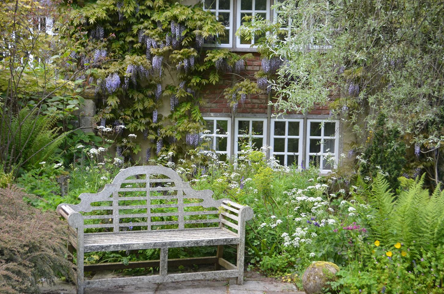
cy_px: 162
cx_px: 215
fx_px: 721
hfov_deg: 34.2
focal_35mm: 59
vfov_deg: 23.1
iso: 220
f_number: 5.6
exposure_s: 1/125
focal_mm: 35
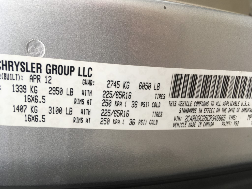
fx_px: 211
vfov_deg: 48.2
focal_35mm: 29
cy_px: 94
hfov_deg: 61.7
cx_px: 126
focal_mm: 4.15
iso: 25
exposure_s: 1/60
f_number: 2.2
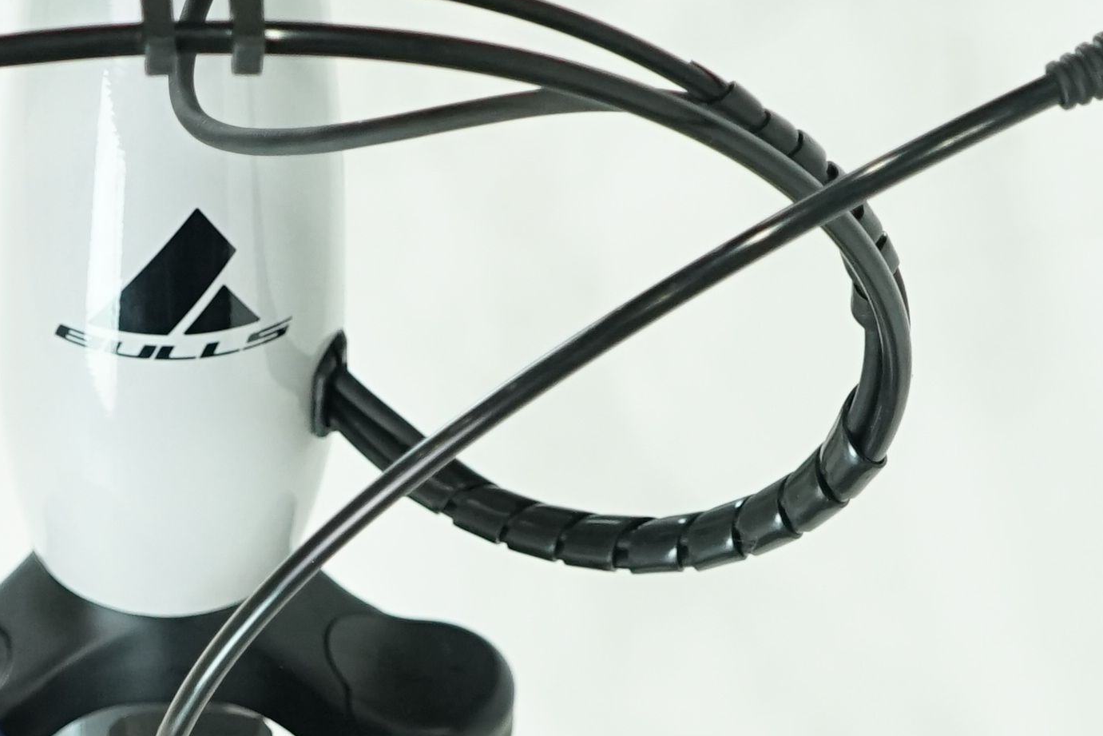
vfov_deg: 10.8
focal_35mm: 126
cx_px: 169
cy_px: 750
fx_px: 3861
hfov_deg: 16.1
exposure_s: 1/200
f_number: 4
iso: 1250
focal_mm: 29
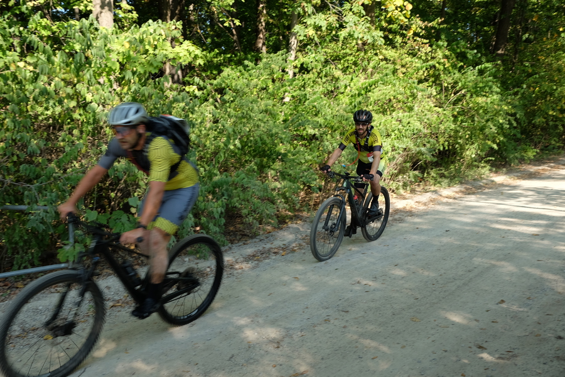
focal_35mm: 33
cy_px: 188
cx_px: 282
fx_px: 518
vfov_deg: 40.0
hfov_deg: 57.2
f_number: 5.6
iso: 200
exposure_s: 1/150
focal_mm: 22.3
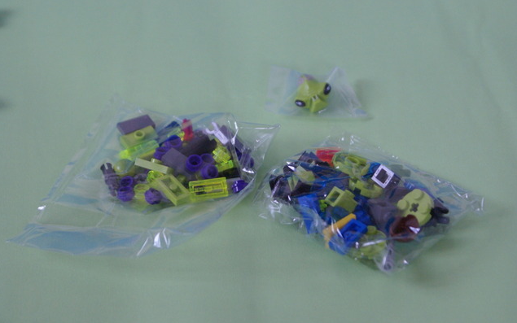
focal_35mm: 108
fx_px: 1522
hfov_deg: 19.3
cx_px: 257
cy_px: 161
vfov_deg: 12.1
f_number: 5.6
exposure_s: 1/25
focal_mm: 70
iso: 800
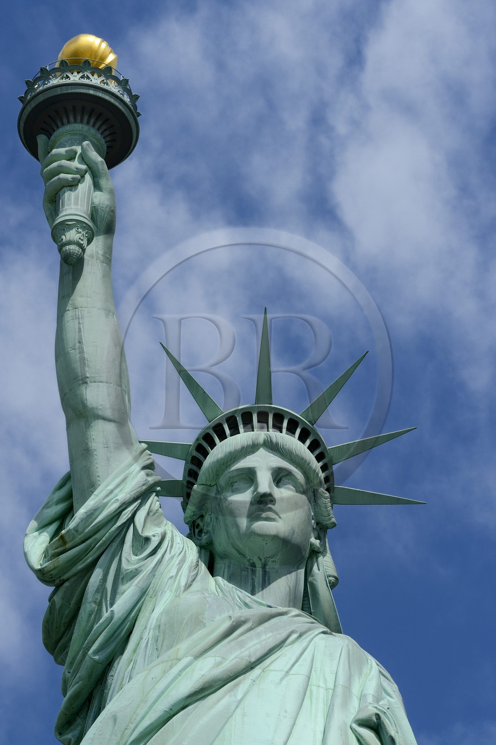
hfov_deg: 7.8
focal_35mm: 175
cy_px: 372
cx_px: 248
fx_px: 3618
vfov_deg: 11.7
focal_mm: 175
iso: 200
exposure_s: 1/400
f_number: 13
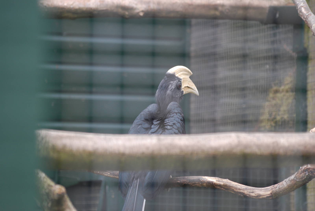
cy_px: 106
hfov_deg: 10.1
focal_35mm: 202
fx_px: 1774
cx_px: 158
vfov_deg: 6.8
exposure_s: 1/125
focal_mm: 135
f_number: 4.5
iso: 250
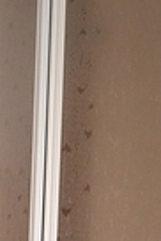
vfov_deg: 17.8
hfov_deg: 12.8
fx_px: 709
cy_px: 328
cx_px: -7
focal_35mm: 106
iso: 2200
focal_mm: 20
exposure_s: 1/60
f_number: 3.8
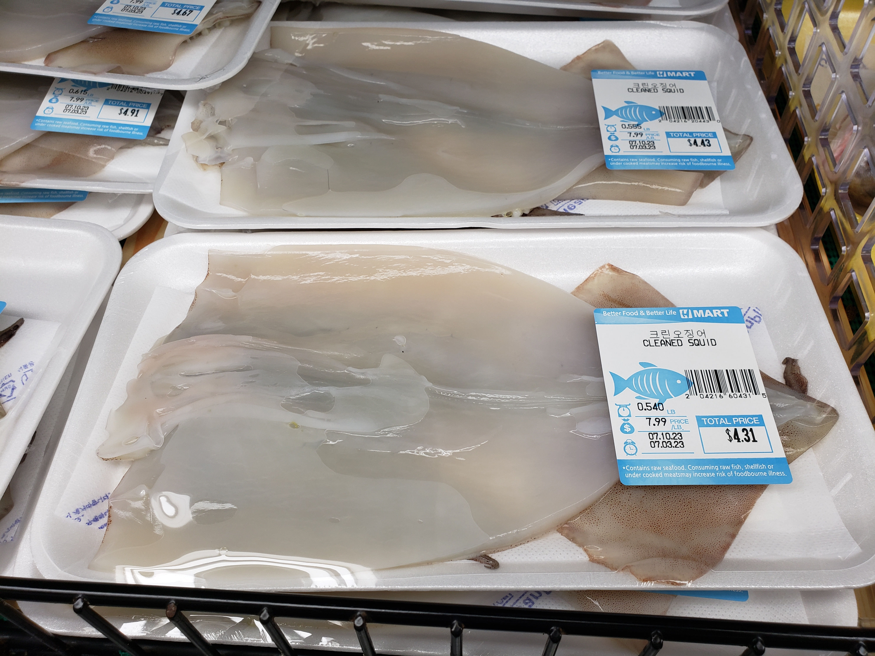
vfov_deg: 53.1
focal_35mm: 26
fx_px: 657
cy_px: 328
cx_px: 438
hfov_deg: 67.3
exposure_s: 1/120
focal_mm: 4.3
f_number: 2.4
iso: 64
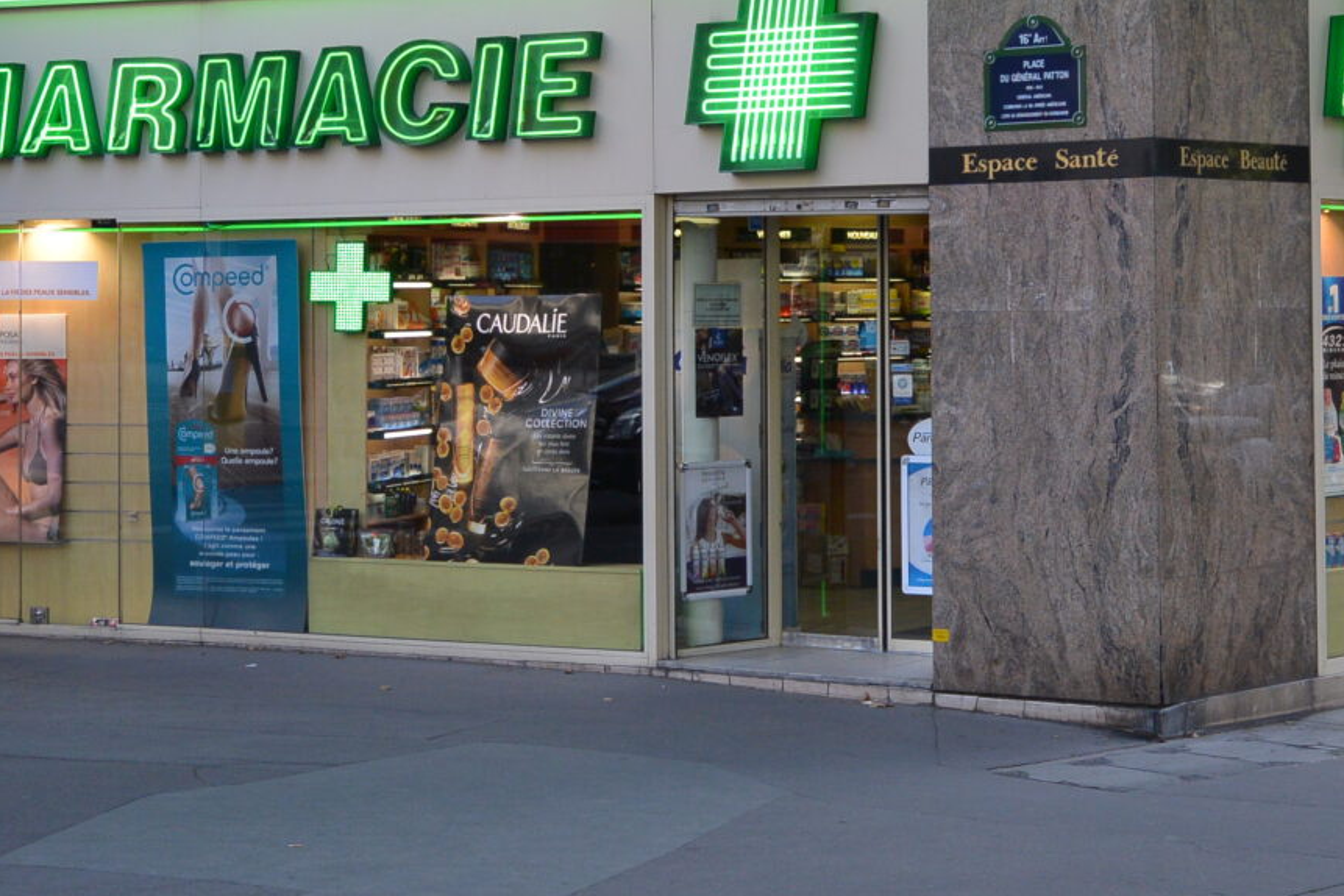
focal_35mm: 75
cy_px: 189
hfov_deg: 26.8
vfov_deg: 18.0
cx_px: 921
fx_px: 2800
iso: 250
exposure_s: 1/250
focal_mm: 15.6
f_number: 4.2
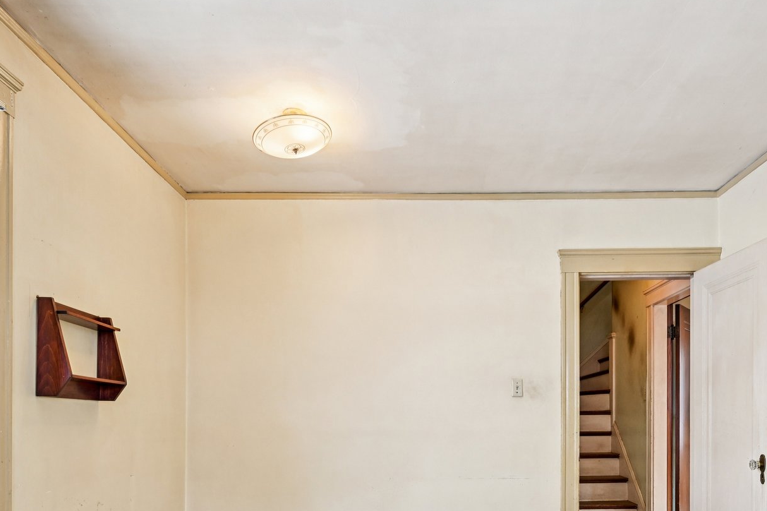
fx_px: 575
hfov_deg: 67.3
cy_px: 423
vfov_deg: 45.0
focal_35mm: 27
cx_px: 413
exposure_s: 1/25
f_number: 8
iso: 400
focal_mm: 16
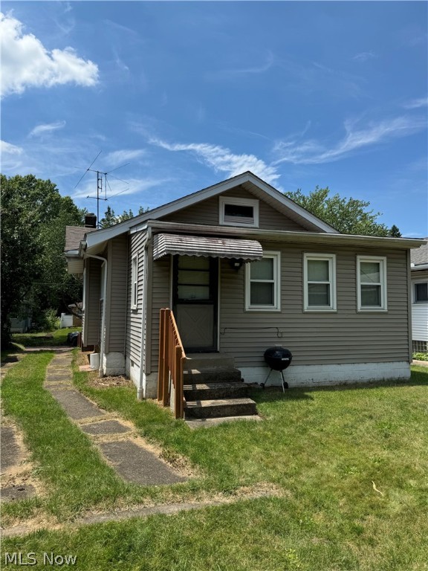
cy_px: 286
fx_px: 396
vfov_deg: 71.6
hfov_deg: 56.8
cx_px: 214
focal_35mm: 24
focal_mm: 6.76
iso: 80
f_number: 1.78
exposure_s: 1/4049
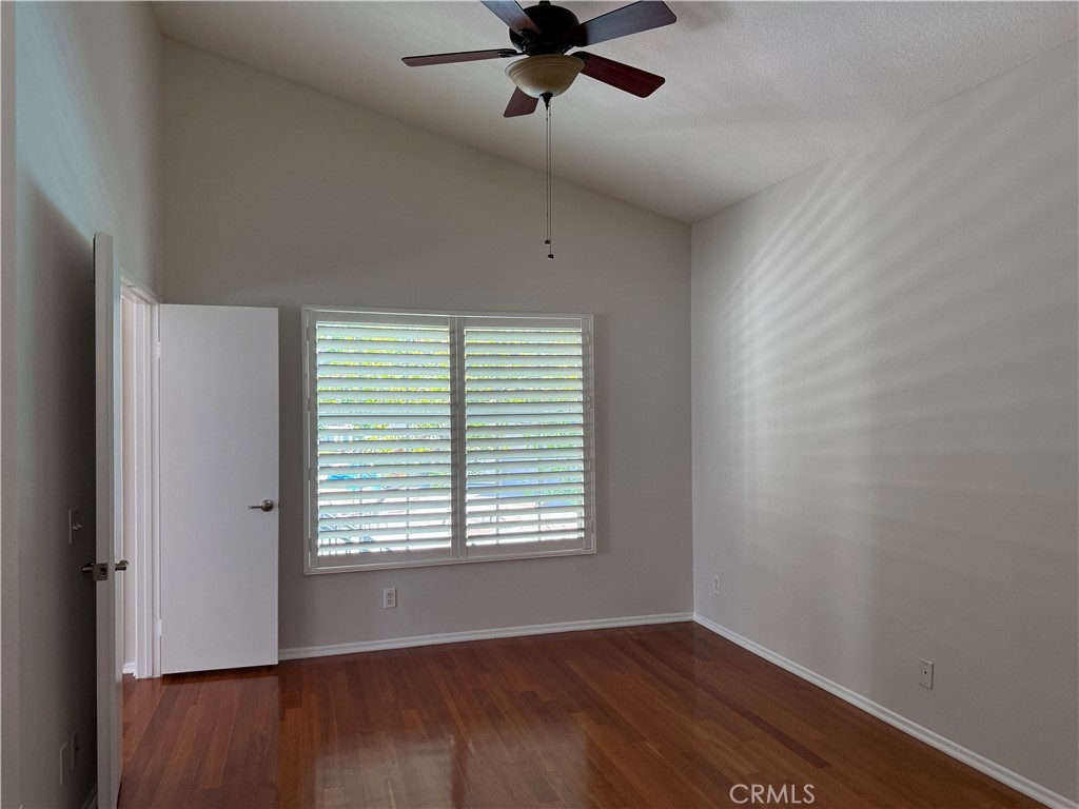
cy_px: 404
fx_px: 748
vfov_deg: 56.8
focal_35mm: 24
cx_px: 540
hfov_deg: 71.6
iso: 200
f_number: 1.78
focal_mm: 6.76
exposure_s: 1/234
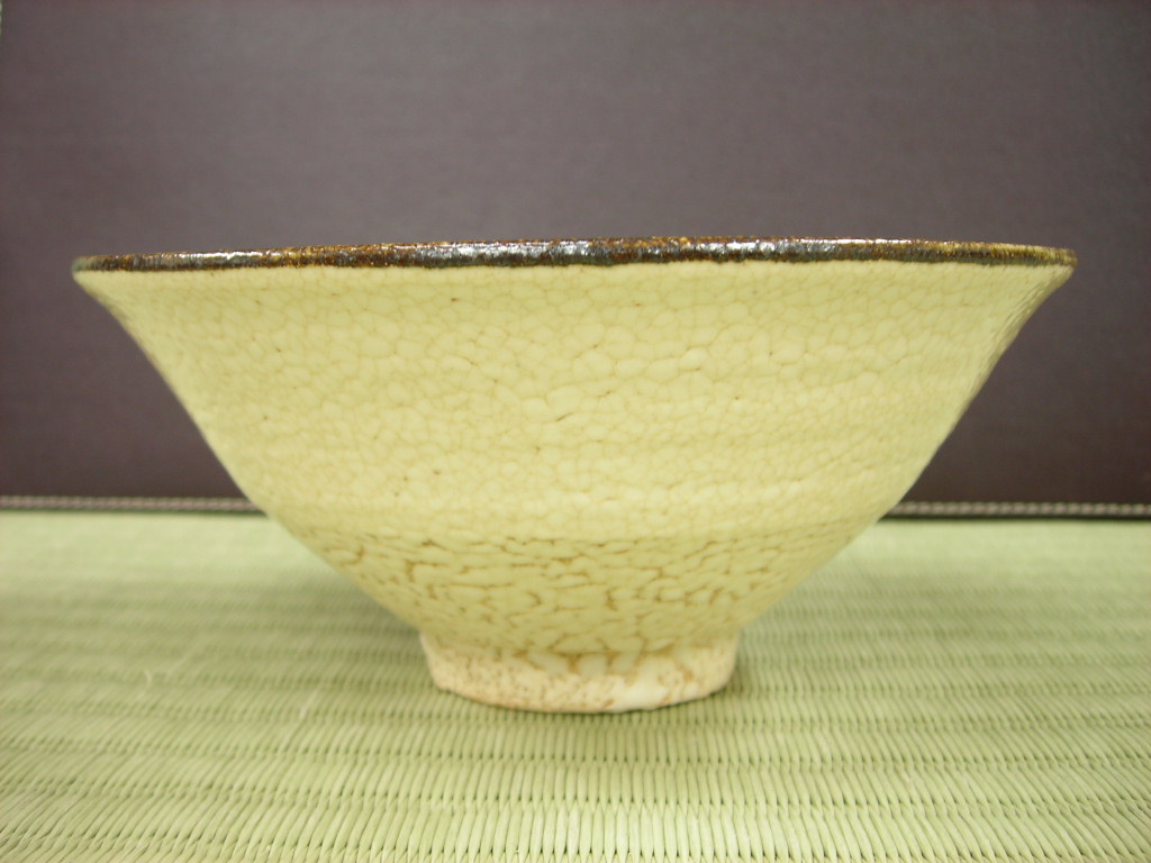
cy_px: 432
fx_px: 1363
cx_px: 576
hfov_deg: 45.8
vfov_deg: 35.1
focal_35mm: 41
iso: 50
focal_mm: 6.8
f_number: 3.3
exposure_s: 1/4.4
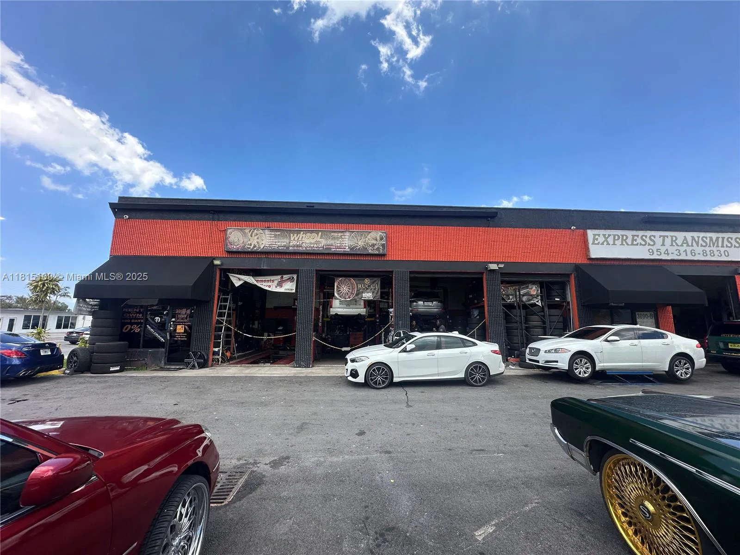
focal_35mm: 14
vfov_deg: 85.7
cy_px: 278
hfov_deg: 102.1
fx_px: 299
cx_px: 370
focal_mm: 2.22
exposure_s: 1/754
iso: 40
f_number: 2.2
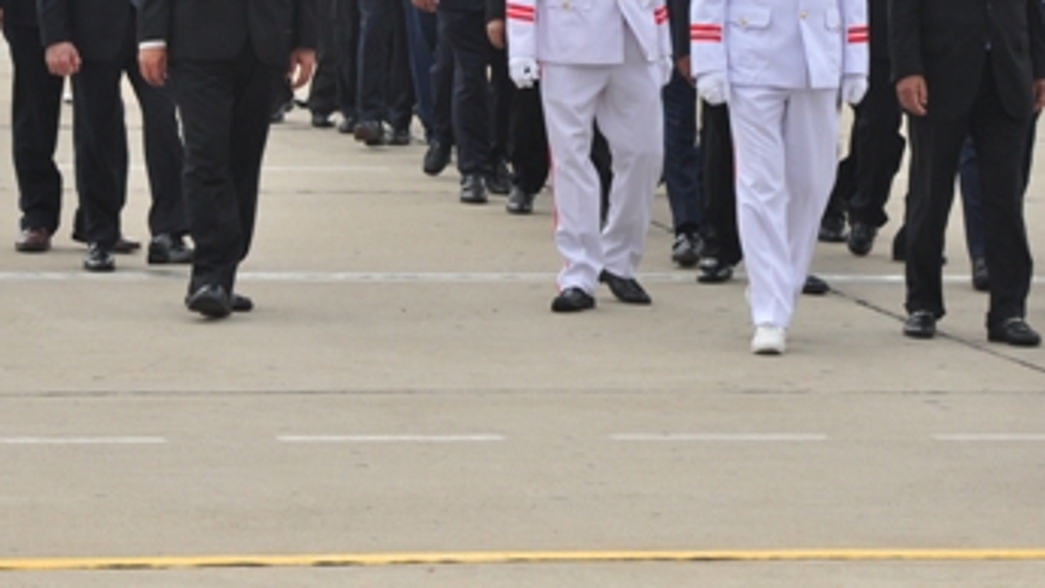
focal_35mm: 274
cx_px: 819
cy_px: -103
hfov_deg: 7.9
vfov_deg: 4.4
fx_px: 7592
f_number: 9
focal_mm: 80
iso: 400
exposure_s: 1/125
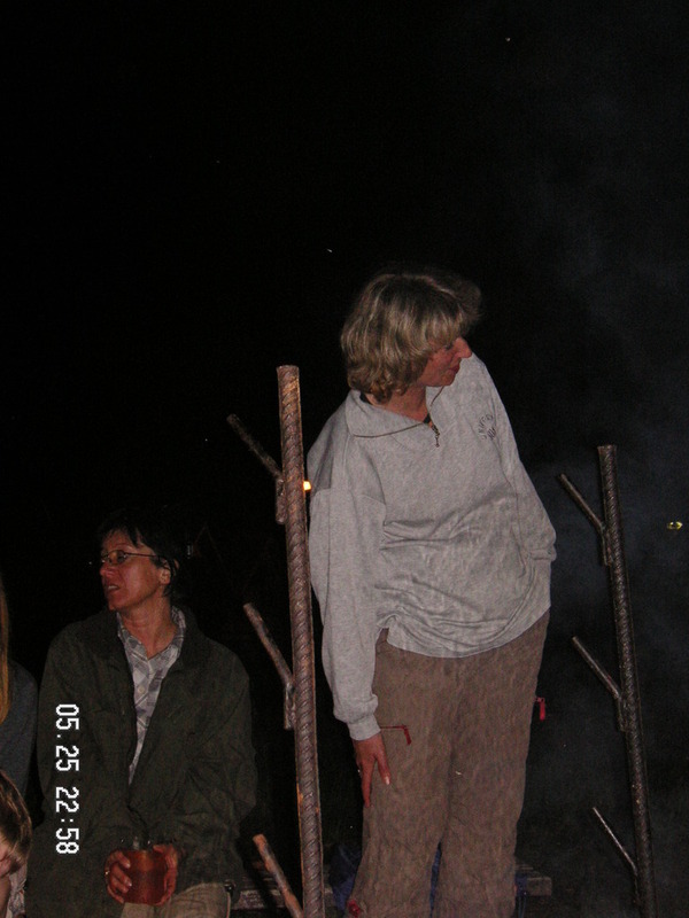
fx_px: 1619
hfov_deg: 24.0
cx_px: 344
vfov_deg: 31.7
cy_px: 459
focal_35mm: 61
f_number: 3.9
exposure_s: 1/60
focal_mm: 10.2
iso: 160
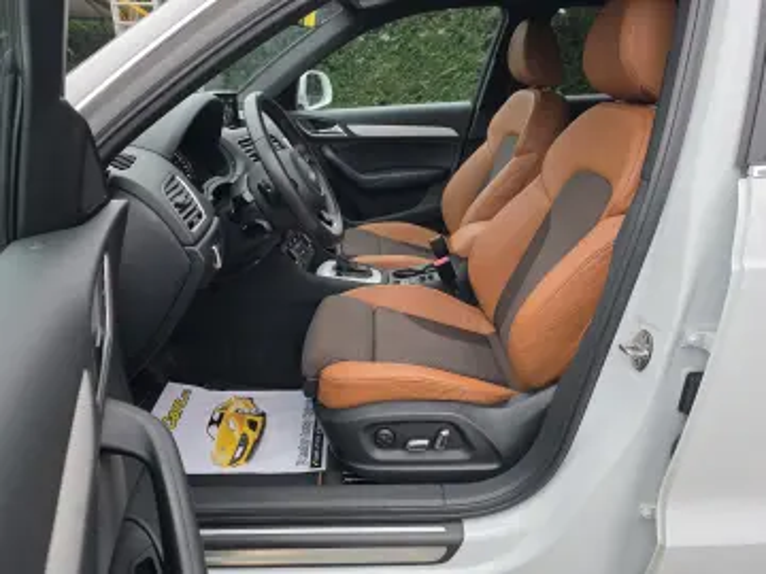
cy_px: 287
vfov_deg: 58.9
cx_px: 383
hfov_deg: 73.9
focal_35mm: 23
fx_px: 509
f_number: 1.7
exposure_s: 1/180
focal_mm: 6.25
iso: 160
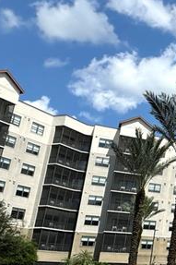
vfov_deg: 37.8
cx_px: 330
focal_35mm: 52
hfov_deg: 18.9
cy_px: 176
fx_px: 382
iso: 50
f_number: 2.2
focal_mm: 2.22
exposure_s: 1/2415
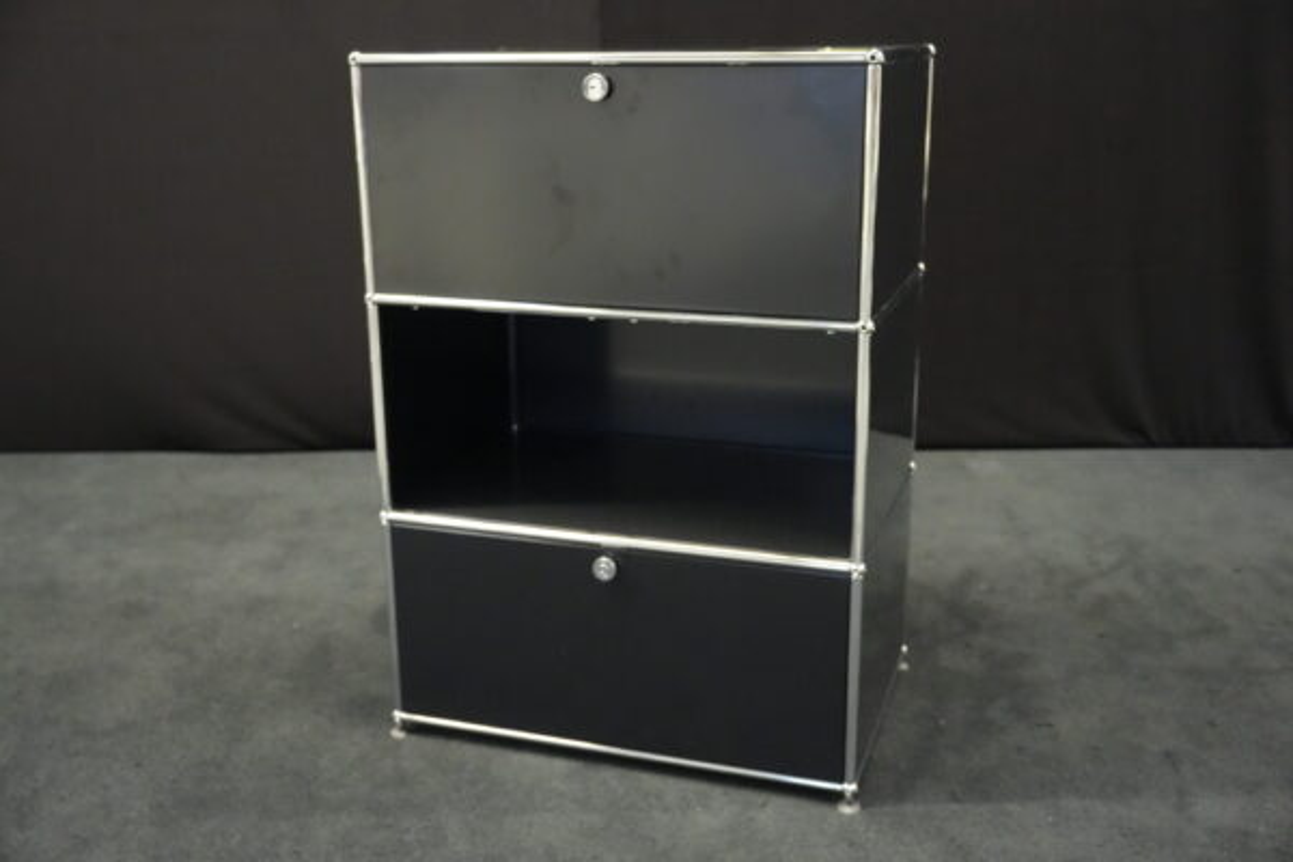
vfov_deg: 35.9
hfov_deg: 51.9
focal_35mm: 37
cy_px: 431
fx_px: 1329
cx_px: 646
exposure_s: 1/100
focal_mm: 37
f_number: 4
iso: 12800
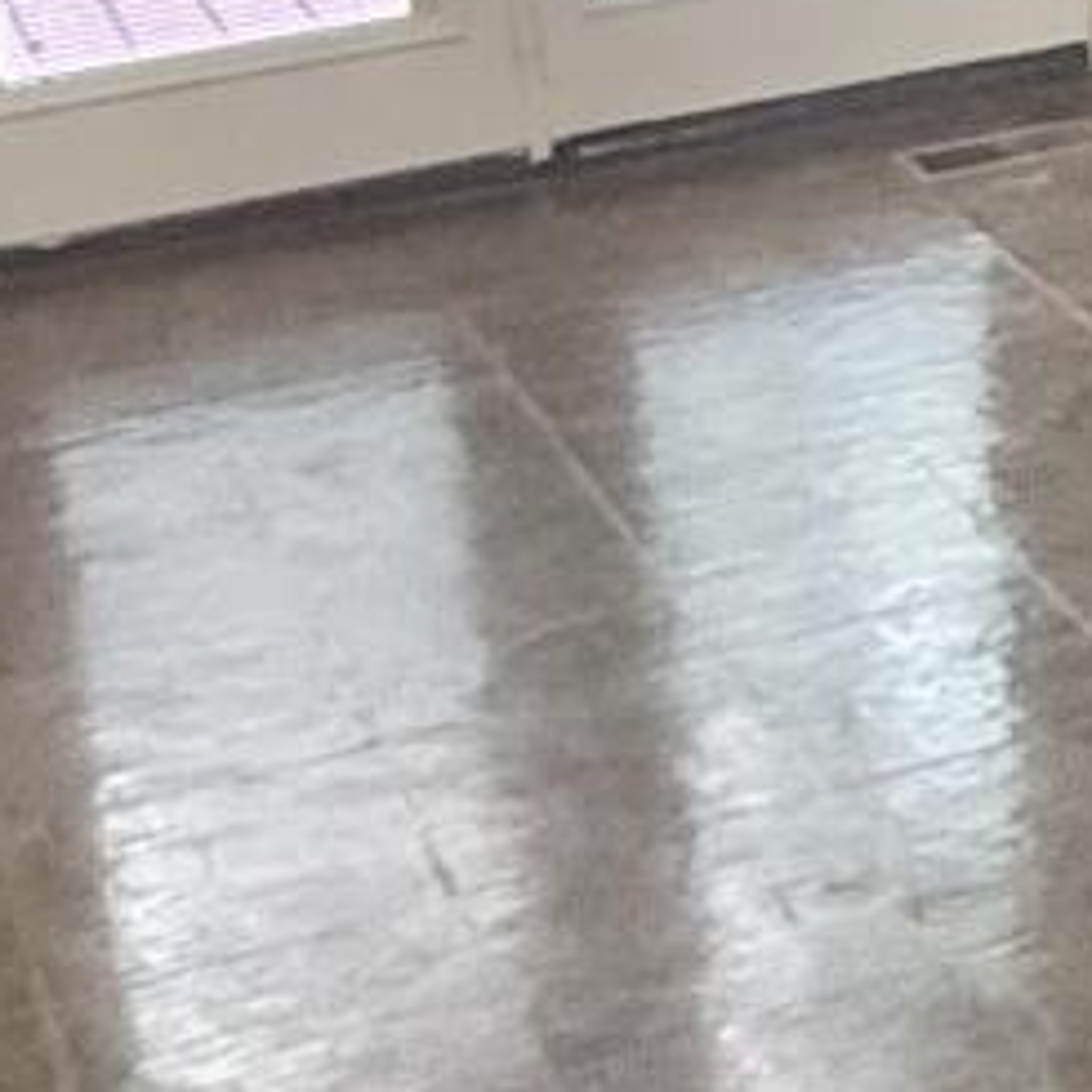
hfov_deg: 16.2
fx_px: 3605
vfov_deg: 16.6
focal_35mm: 101
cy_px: -174
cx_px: 1466
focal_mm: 2.22
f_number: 2.2
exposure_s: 1/120
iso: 320
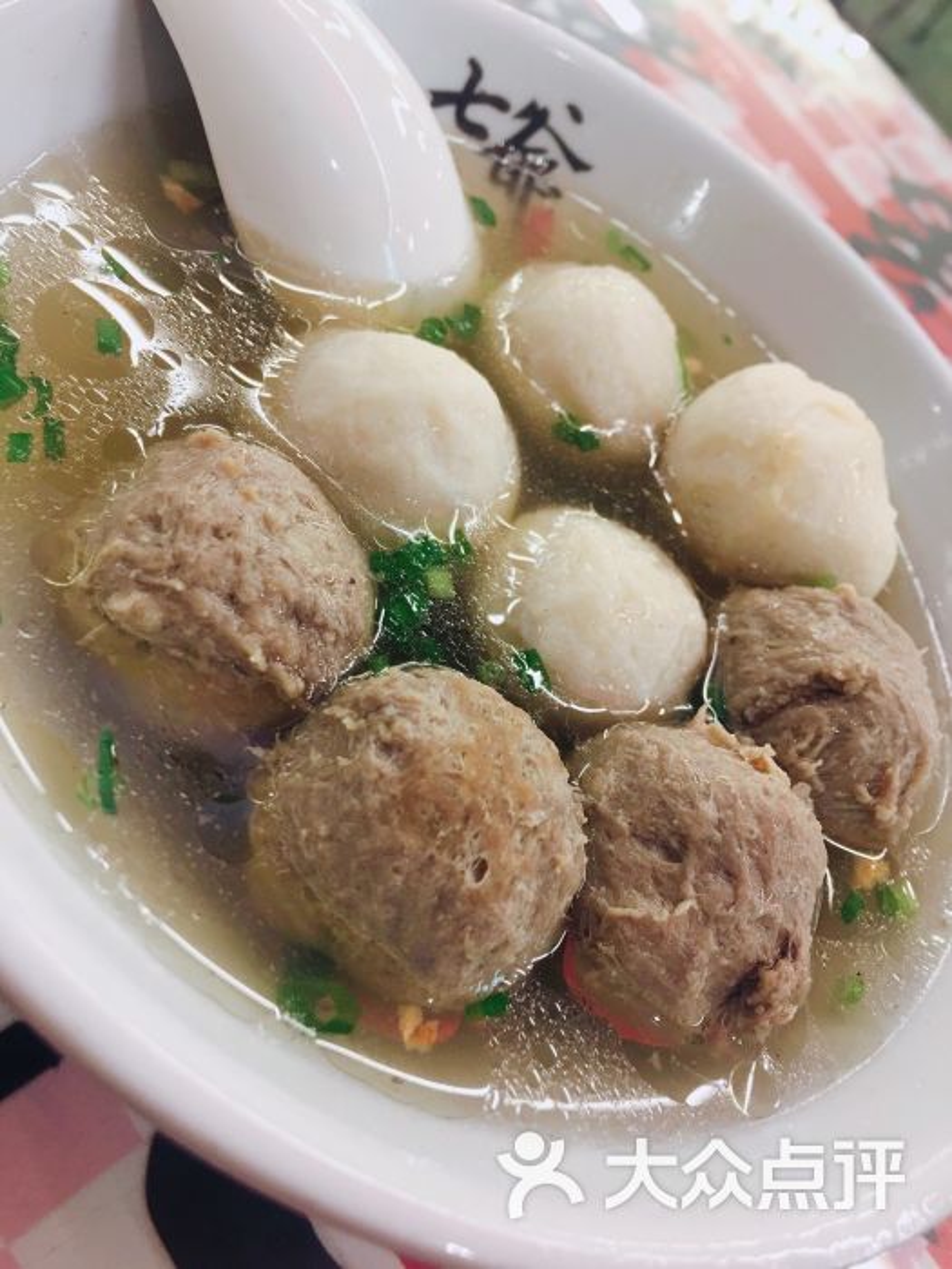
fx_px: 1063
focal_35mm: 29
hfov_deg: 48.2
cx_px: 476
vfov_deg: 61.7
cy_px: 634
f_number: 2.2
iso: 50
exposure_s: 1/17
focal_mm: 4.15
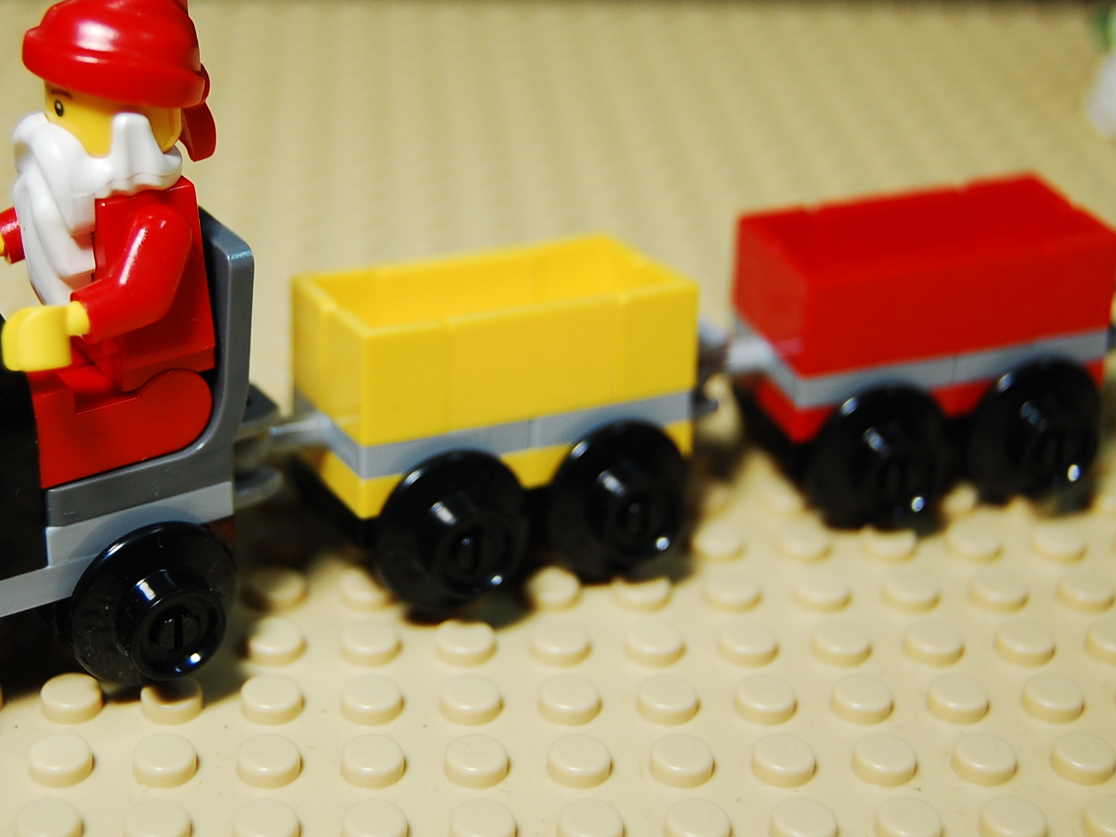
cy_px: 345
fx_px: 2160
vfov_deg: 21.9
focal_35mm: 67
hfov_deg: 28.8
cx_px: 387
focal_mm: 34
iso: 360
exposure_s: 1/60
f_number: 4.5
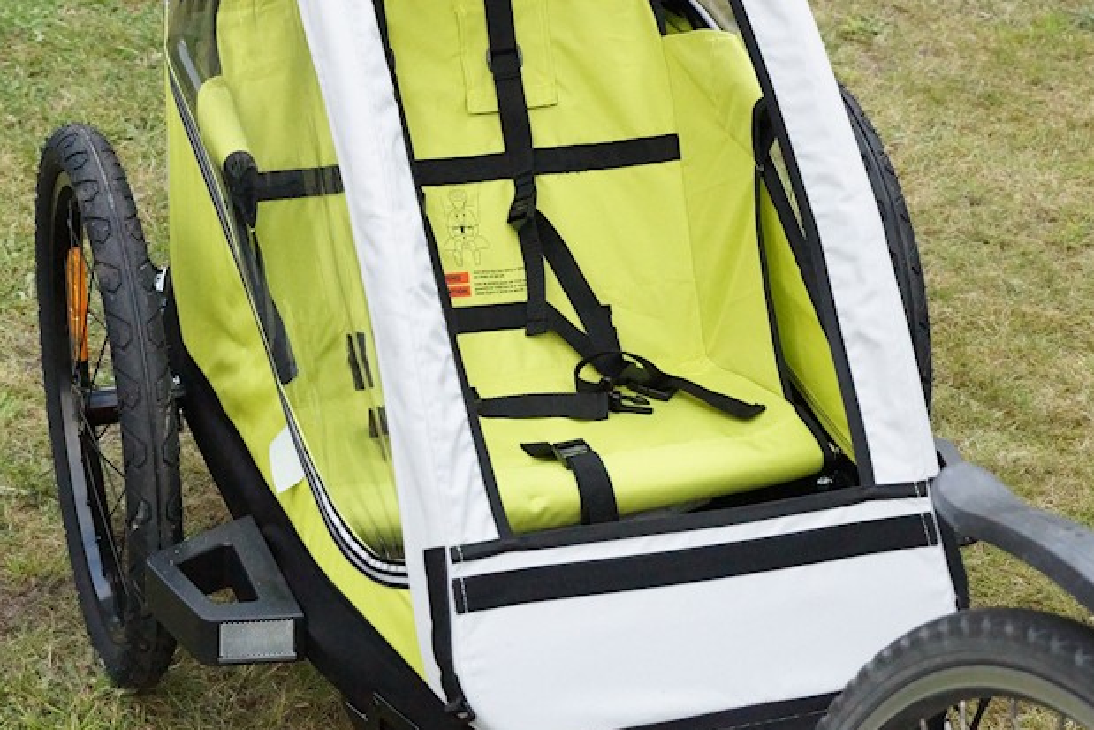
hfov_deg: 24.0
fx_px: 2578
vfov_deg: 16.1
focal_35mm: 85
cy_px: 264
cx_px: 558
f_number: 6.3
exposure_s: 1/1600
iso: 3200
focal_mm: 35
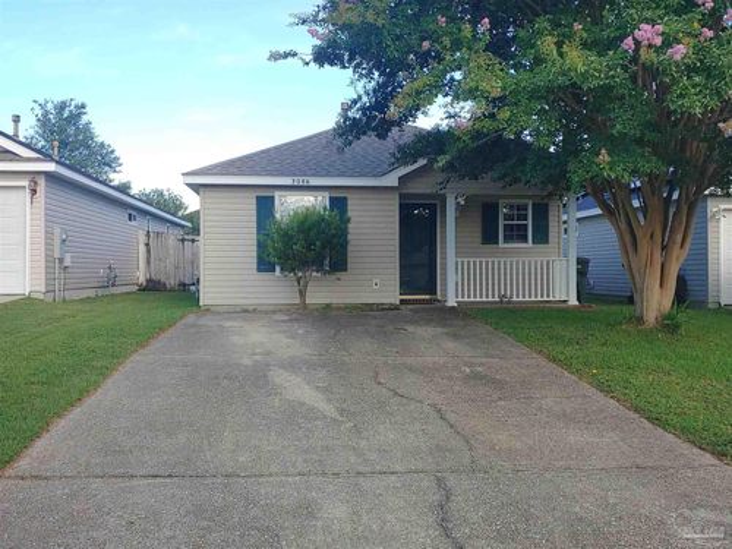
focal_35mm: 35
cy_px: 274
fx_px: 740
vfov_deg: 40.7
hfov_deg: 52.6
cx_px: 366
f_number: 1.5
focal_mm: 4.23
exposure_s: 1/862
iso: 50
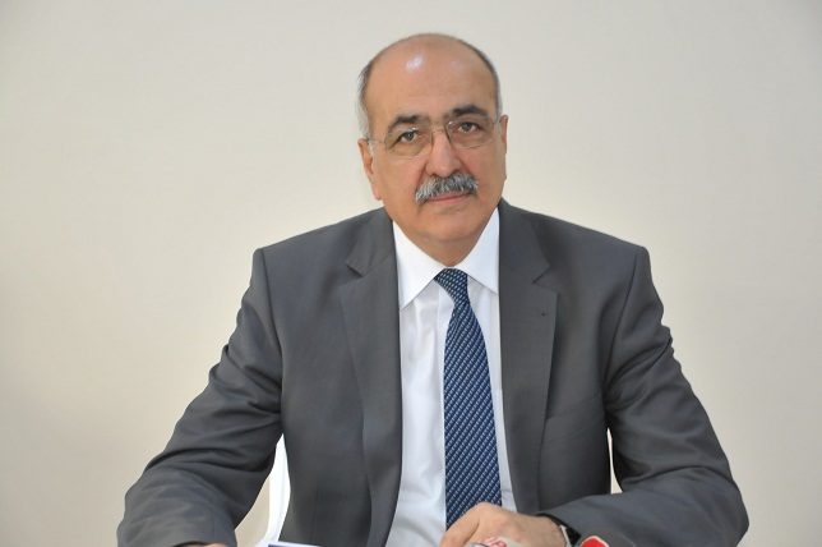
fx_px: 1642
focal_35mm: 72
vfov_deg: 18.9
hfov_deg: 28.1
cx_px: 411
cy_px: 274
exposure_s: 1/60
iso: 800
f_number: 4.8
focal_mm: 48
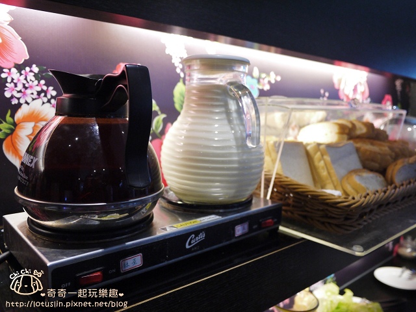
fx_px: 336
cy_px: 156
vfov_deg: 49.7
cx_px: 208
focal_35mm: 28
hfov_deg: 63.4
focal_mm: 14
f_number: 2.5
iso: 400
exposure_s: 1/60
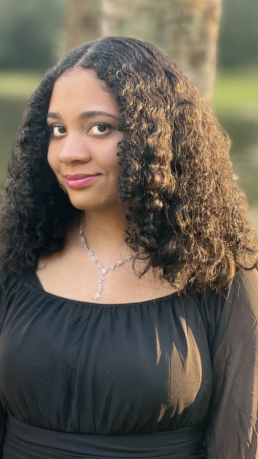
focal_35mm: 85
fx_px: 1035
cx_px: 94
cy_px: 231
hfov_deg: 14.2
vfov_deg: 25.0
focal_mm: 9
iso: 250
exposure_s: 1/107
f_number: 2.8
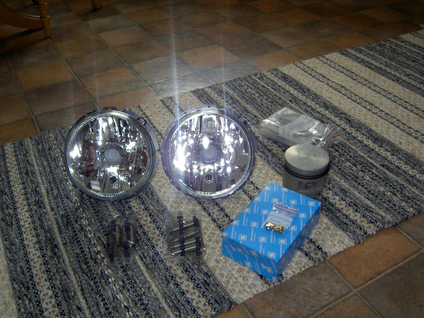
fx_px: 416
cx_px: 212
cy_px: 159
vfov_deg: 41.8
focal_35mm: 34
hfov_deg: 54.0
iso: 100
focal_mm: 5.6
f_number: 2.8
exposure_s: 1/60
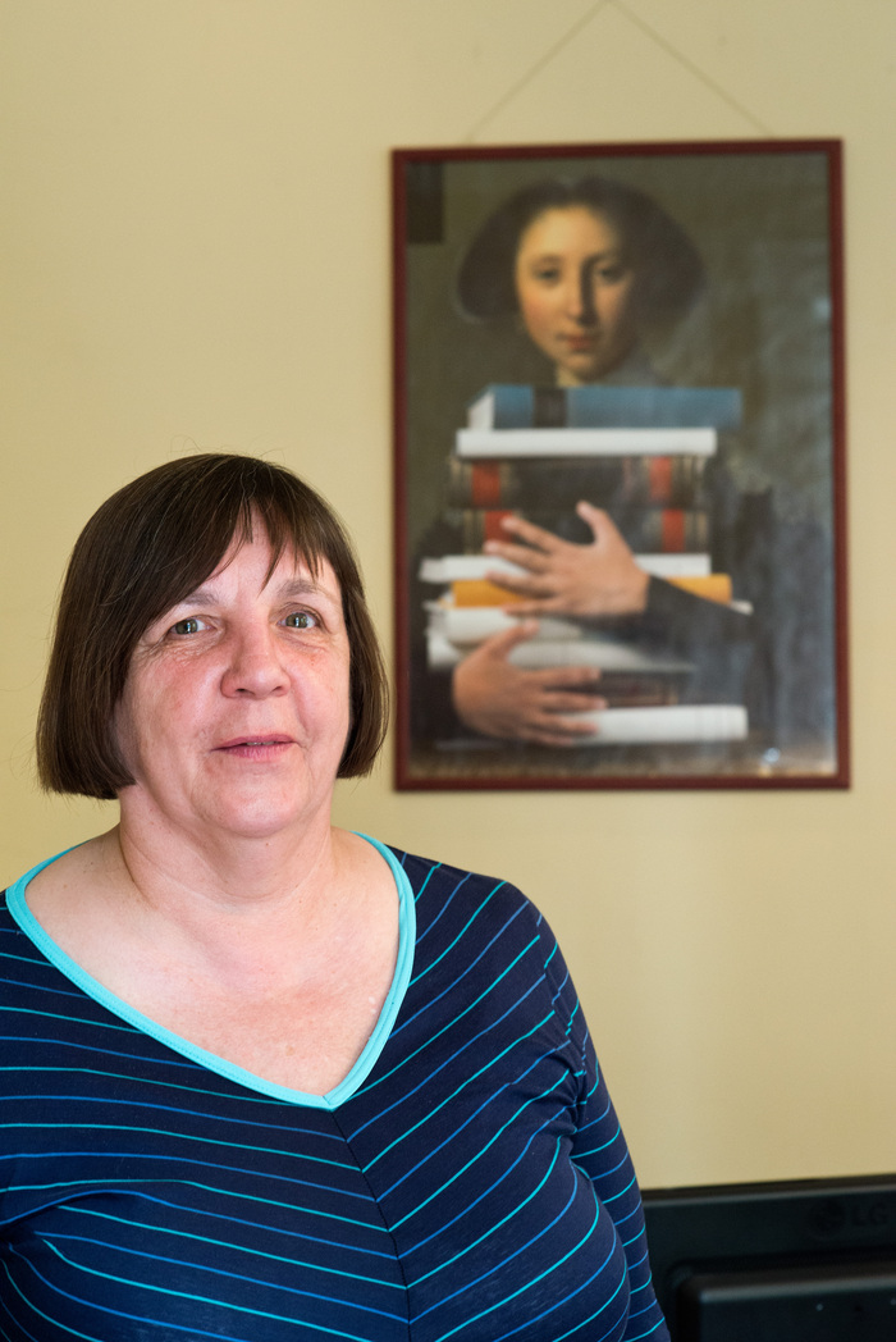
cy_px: 671
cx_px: 448
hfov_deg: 16.1
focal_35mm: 85
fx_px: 3169
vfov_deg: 23.9
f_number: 8
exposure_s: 1/60
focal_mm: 85
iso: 2000
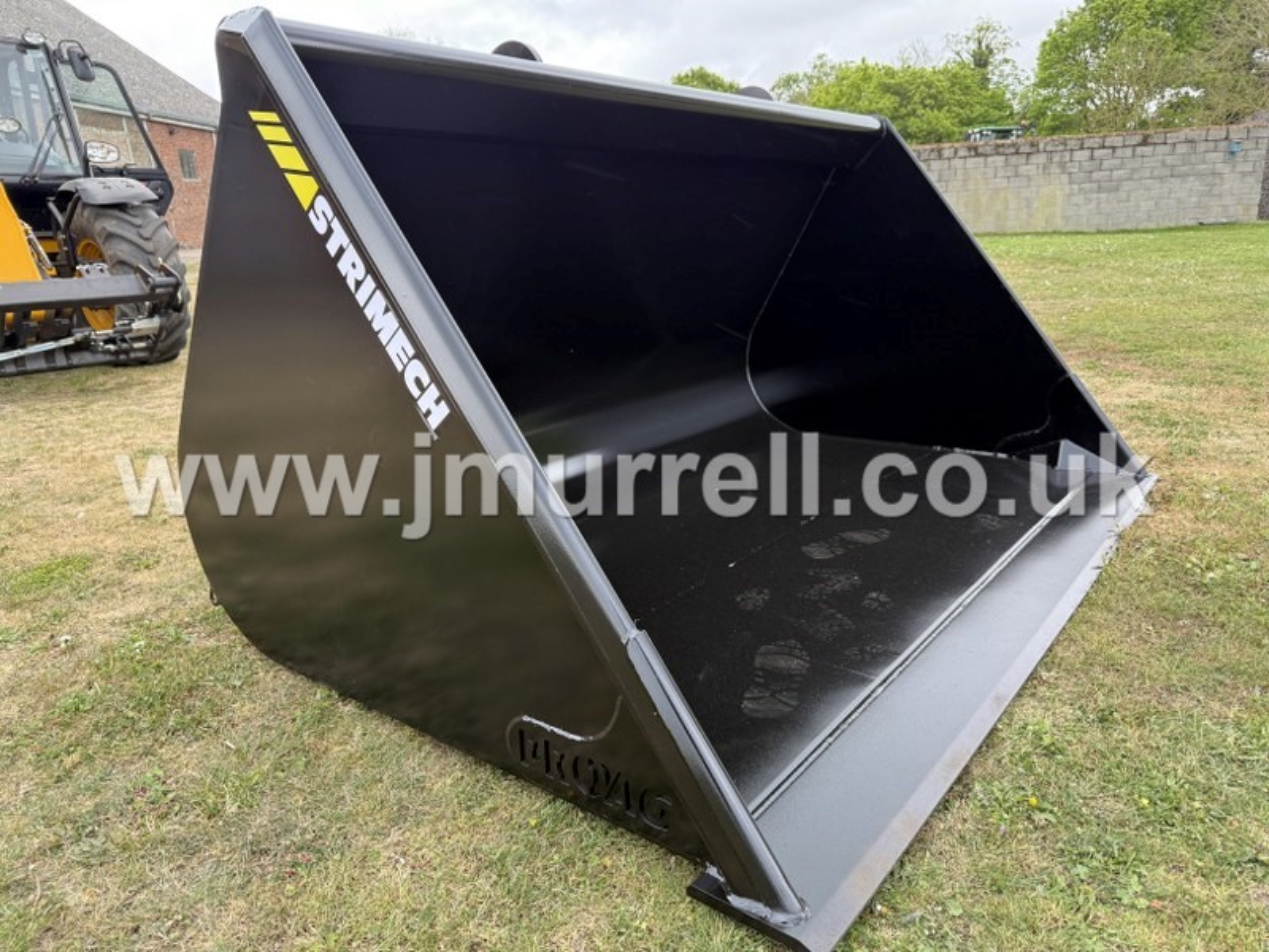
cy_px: 476
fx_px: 880
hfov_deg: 71.6
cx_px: 634
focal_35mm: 24
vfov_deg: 56.8
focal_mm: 6.76
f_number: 1.78
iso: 160
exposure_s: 1/121
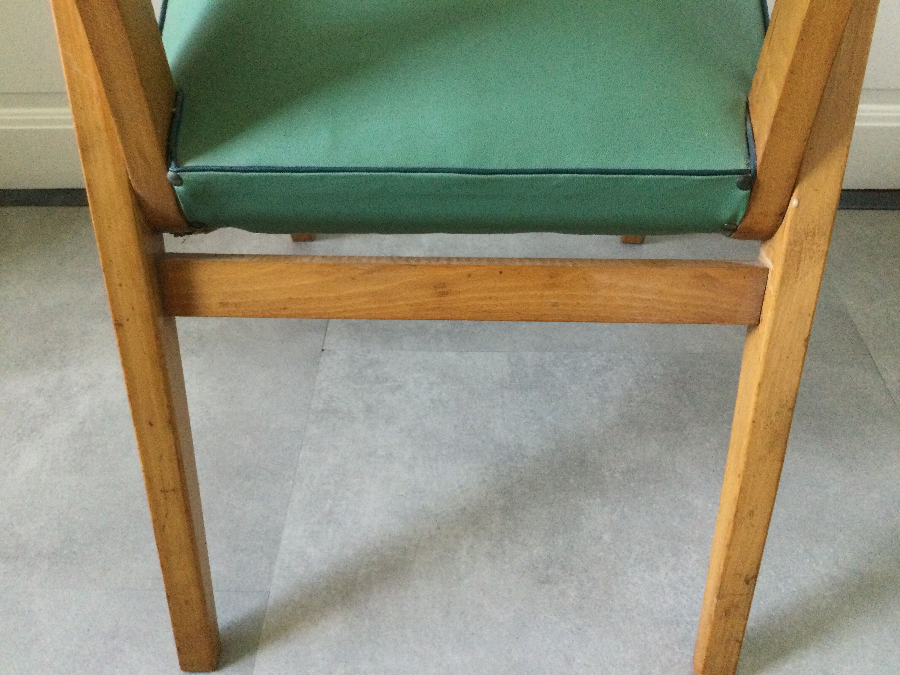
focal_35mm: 31
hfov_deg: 58.4
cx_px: 450
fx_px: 806
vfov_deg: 45.4
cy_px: 338
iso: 250
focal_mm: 3.3
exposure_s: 1/25
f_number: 2.4
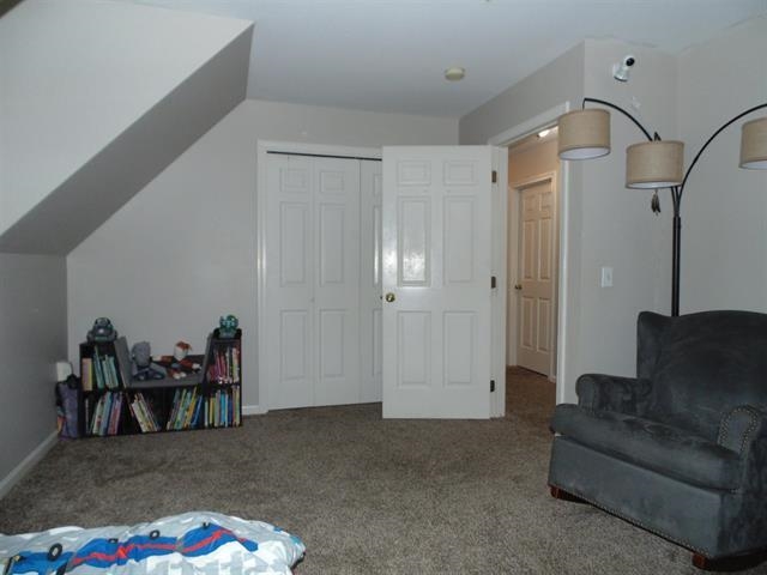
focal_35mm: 22
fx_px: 487
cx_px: 384
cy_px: 288
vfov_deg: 61.1
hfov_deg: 76.4
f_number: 3.1
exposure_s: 1/30
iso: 200
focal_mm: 4
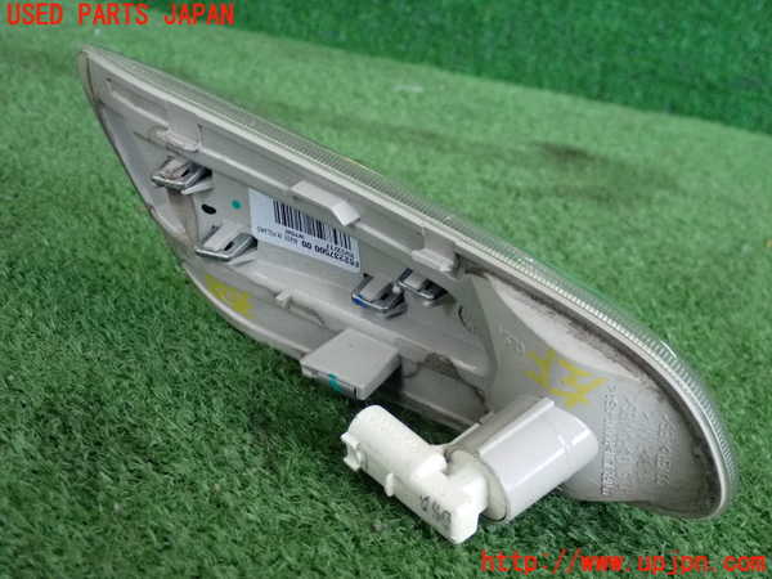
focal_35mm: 71
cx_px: 386
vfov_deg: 20.7
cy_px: 290
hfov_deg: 27.4
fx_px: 1583
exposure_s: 1/125
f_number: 3.9
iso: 1250
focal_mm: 12.73
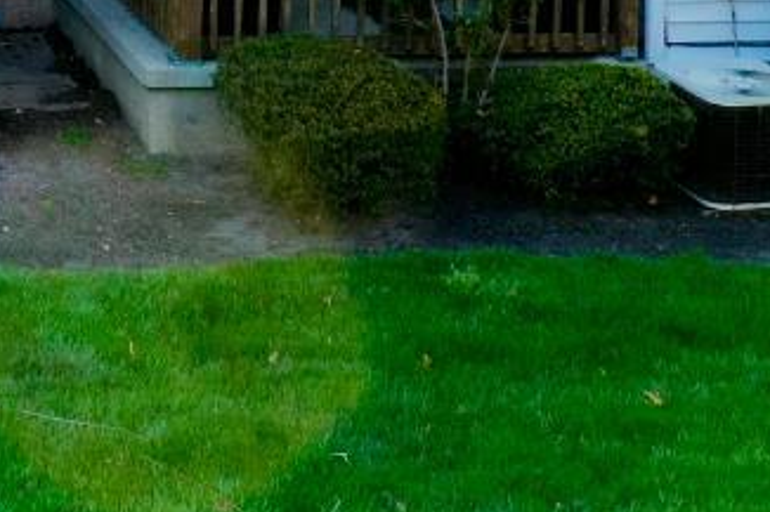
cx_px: -328
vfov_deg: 10.0
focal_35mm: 129
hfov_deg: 14.9
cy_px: -413
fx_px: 2758
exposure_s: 1/60
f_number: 7.1
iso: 100
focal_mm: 10.26
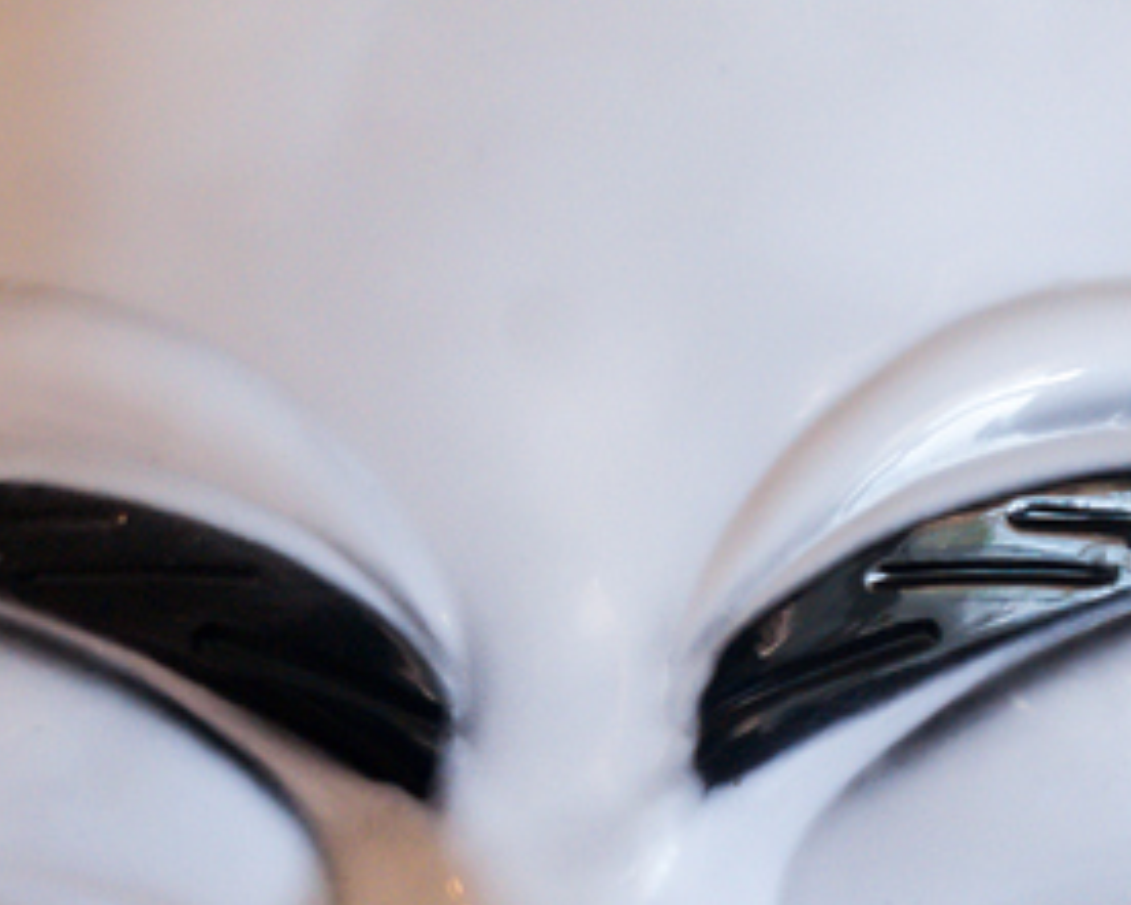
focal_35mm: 224
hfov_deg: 8.6
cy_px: 1454
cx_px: 78
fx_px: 7505
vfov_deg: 6.8
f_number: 5
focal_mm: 35
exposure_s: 1/60
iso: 200
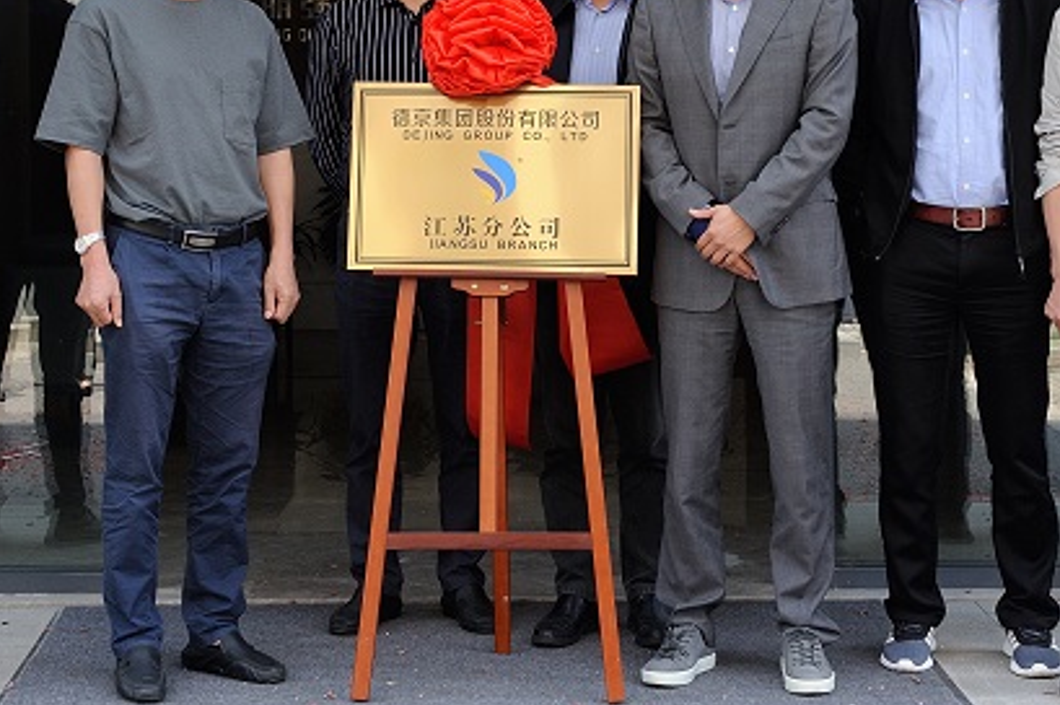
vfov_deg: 14.5
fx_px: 2765
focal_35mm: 94
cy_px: 166
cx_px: 454
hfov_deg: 21.7
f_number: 7.1
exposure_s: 1/80
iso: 360
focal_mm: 48
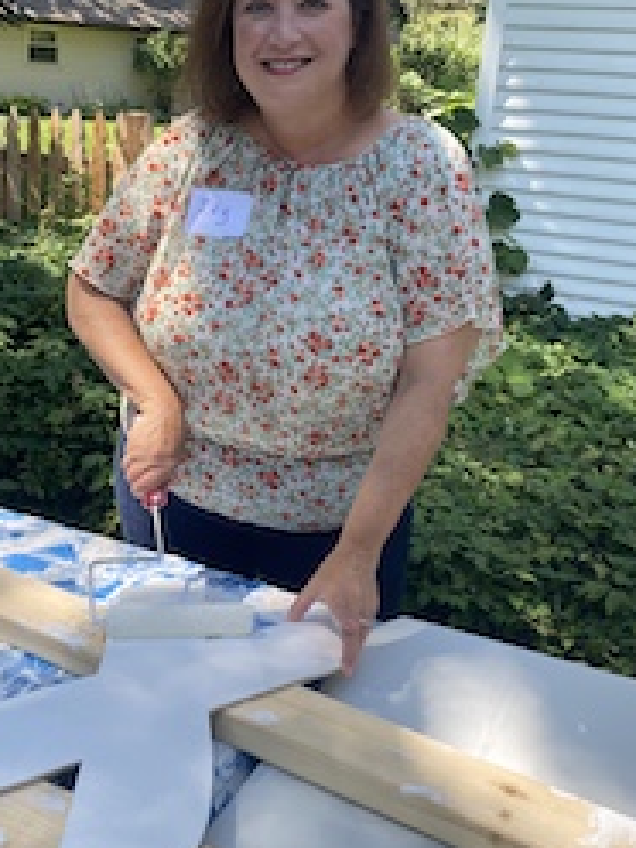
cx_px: 236
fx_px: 1029
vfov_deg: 44.7
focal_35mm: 42
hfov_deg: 34.2
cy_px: 376
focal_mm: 4.25
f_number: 1.8
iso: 32
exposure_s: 1/462
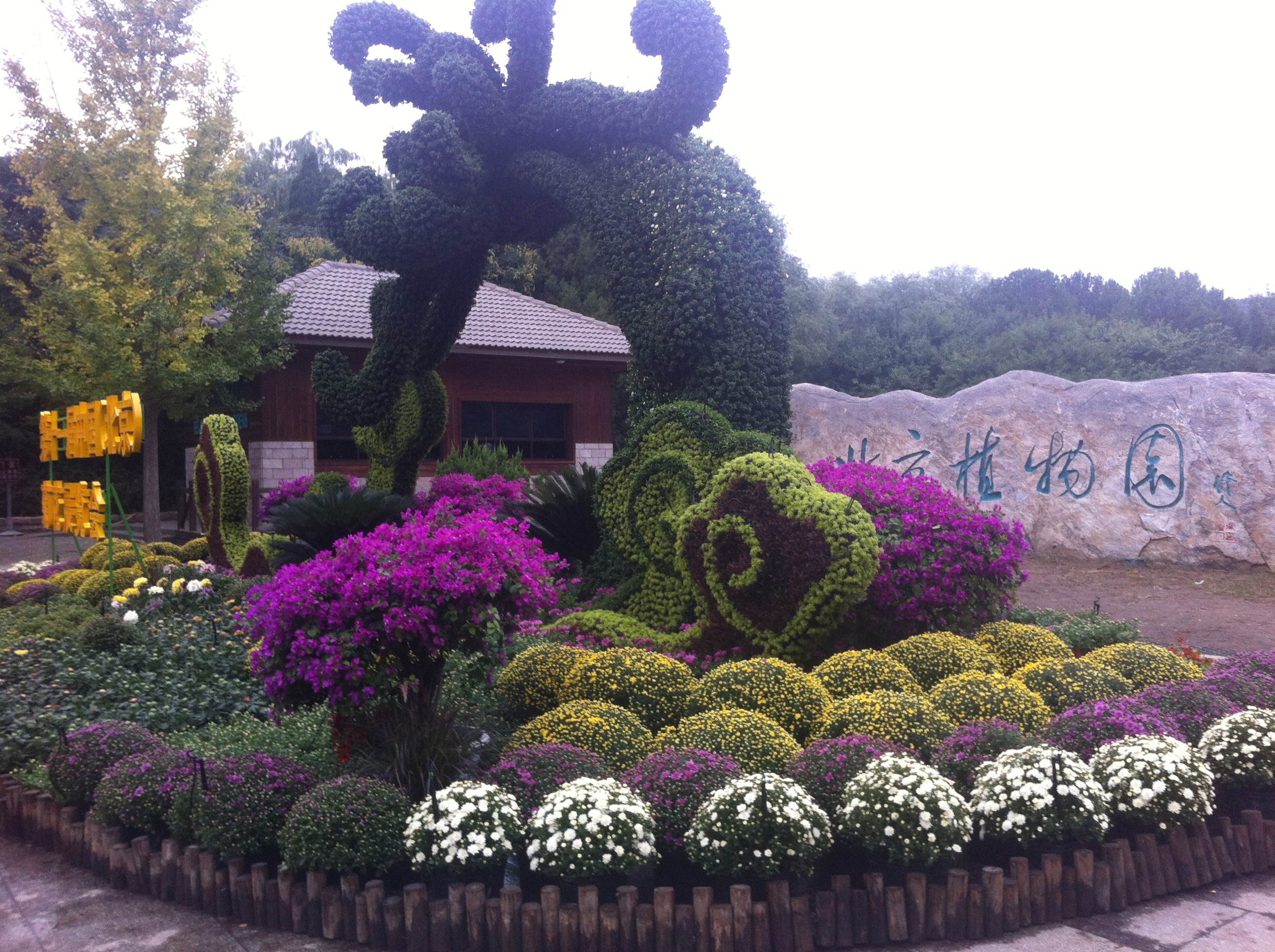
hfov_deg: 52.7
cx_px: 638
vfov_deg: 40.6
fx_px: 1287
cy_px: 476
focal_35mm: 35
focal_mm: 3.85
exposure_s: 1/40
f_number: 2.8
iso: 100
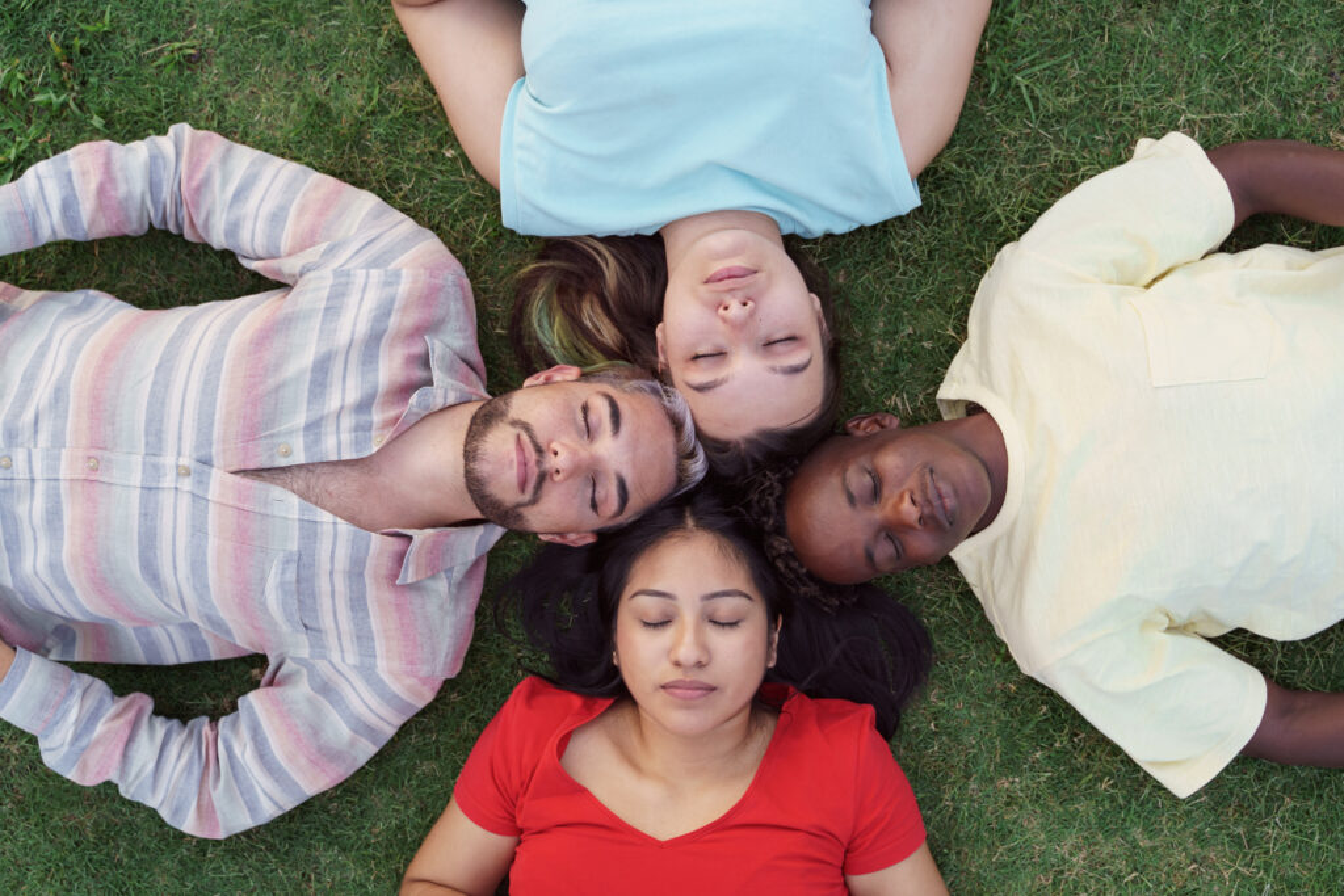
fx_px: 1493
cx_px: 672
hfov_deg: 48.5
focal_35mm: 40
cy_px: 448
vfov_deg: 33.4
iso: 640
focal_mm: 40
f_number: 2.8
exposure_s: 1/320
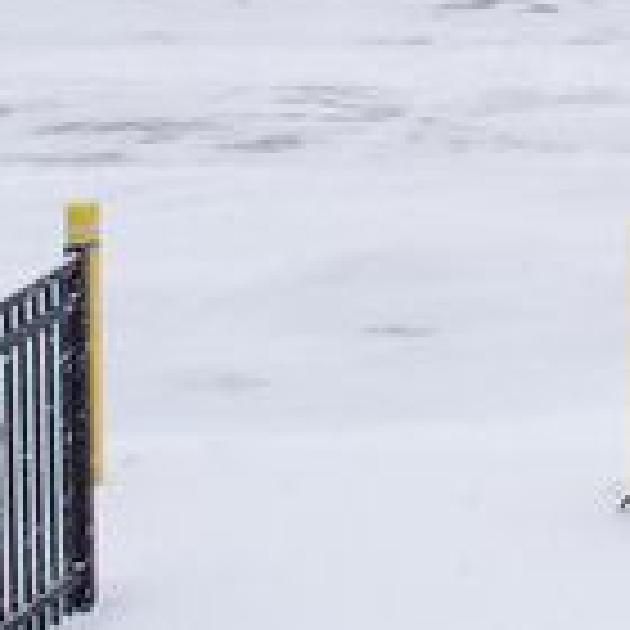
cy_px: -1156
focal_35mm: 341
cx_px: 2214
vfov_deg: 4.9
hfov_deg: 4.8
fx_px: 7021
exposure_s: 1/200
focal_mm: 35
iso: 100
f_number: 4.5
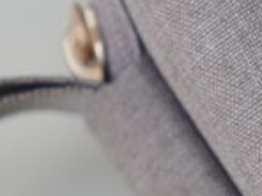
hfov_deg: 4.7
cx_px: 395
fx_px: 3164
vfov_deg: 3.5
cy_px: -161
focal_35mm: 418
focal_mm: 67
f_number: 4
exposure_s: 1/250
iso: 100
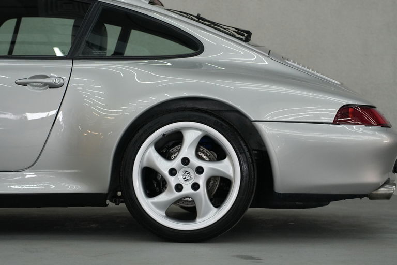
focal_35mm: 100
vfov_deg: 13.6
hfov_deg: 20.3
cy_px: 132
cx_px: 198
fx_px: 1108
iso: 2500
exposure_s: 1/1250
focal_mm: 67
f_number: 2.8
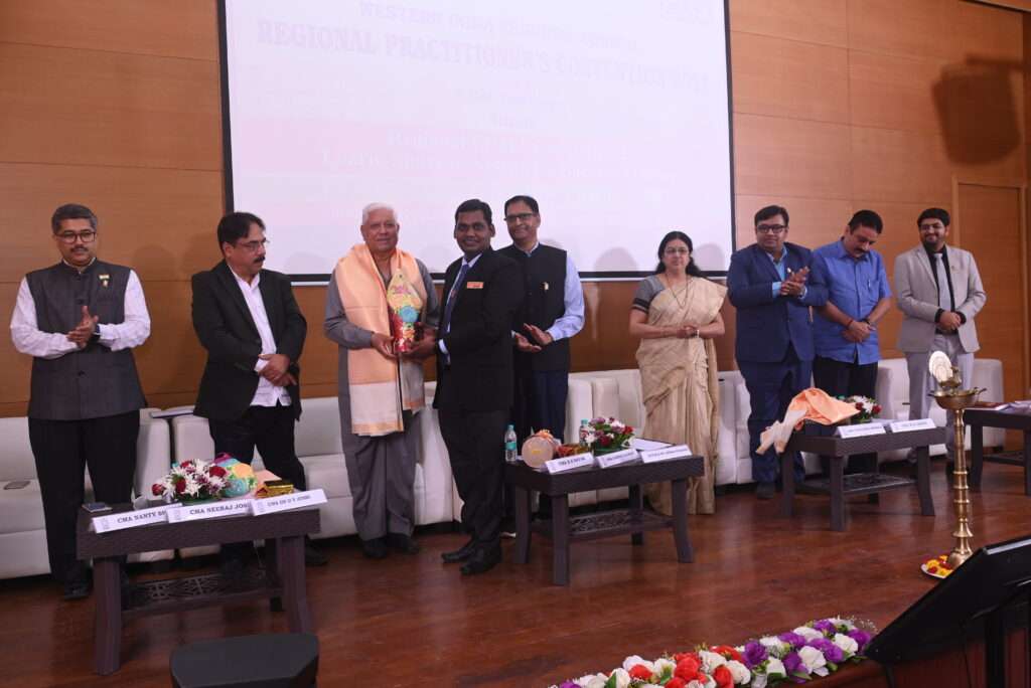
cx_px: 516
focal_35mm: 32
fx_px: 917
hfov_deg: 58.7
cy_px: 344
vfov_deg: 41.2
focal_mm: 32
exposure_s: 1/160
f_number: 4.5
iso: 500
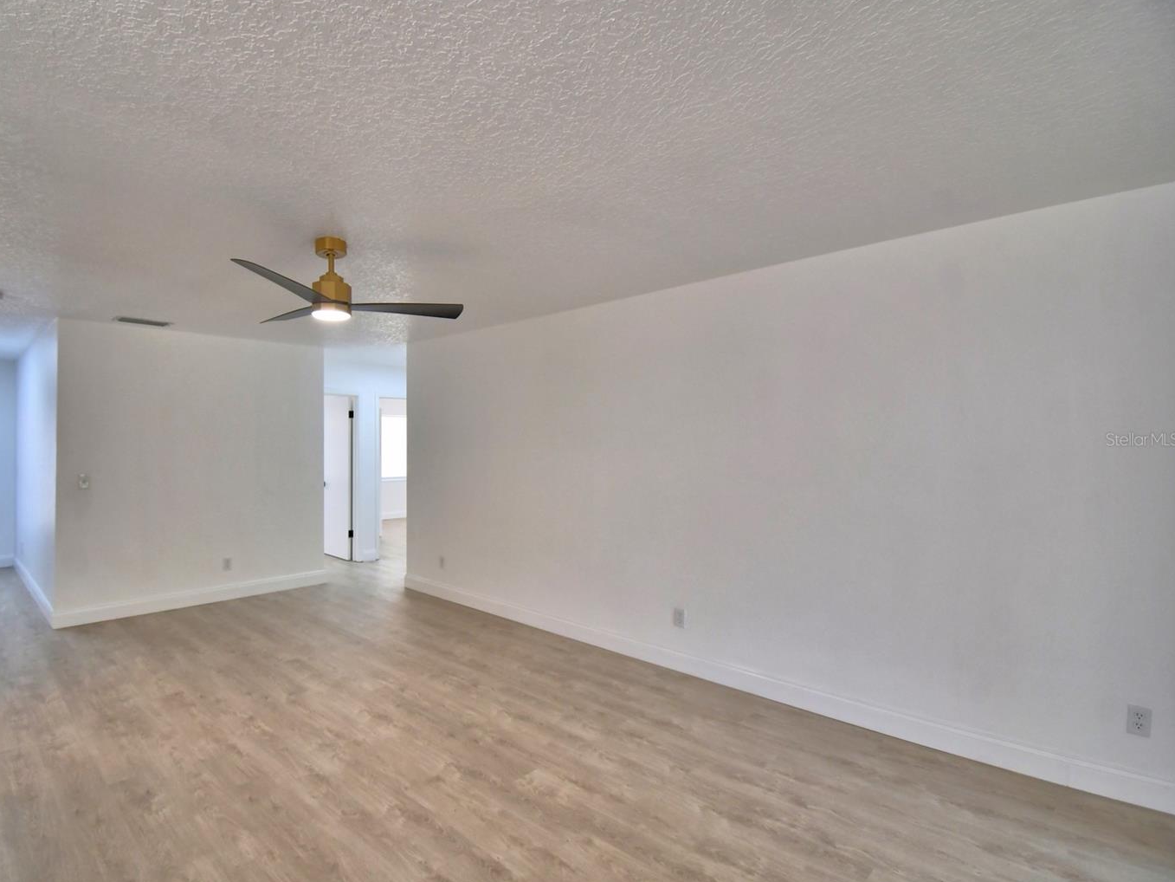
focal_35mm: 17
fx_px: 577
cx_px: 490
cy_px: 439
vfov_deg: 74.7
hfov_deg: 90.2
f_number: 4.5
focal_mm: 10
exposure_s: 1/100
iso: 400
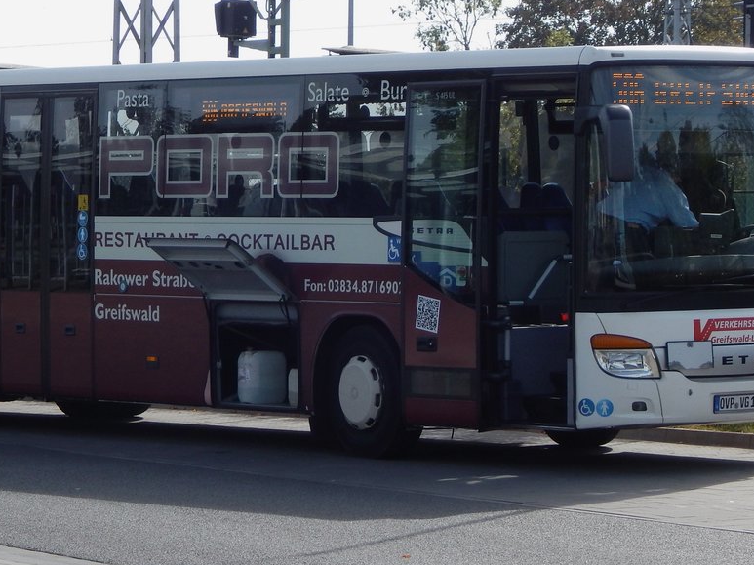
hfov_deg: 11.2
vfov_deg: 8.4
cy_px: 184
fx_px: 3854
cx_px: 277
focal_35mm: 177
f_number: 4.6
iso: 125
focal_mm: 20.5
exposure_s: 1/800
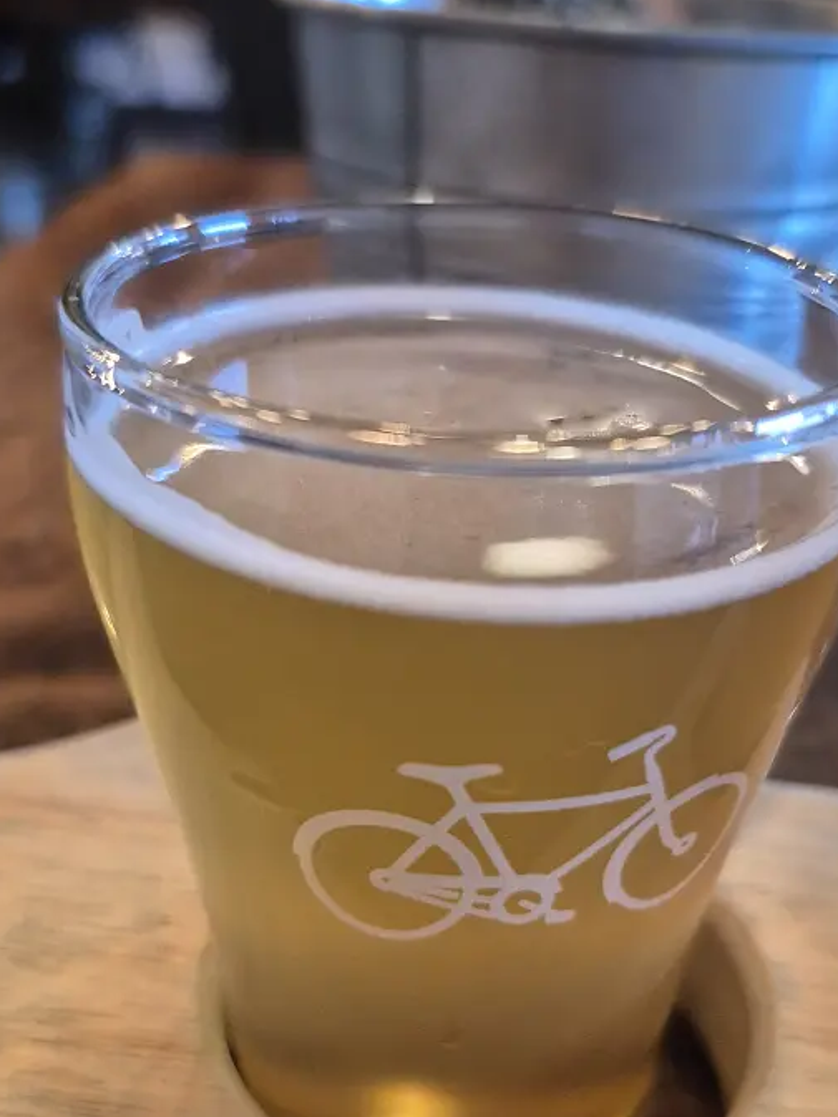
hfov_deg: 40.7
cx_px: 418
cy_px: 680
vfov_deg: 52.2
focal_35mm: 35
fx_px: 1129
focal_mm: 5.4
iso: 800
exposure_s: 1/120
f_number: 1.8
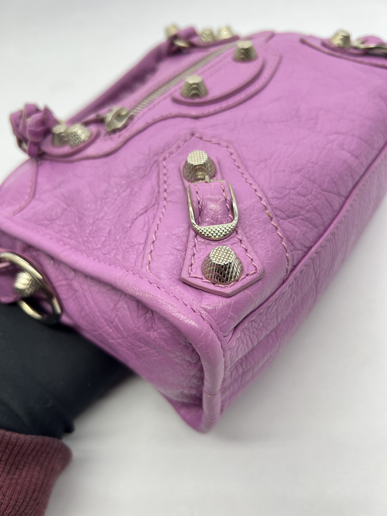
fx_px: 388
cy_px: 258
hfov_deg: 53.1
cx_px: 194
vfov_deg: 67.3
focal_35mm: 26
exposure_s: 1/100
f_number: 1.5
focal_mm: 5.7
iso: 50
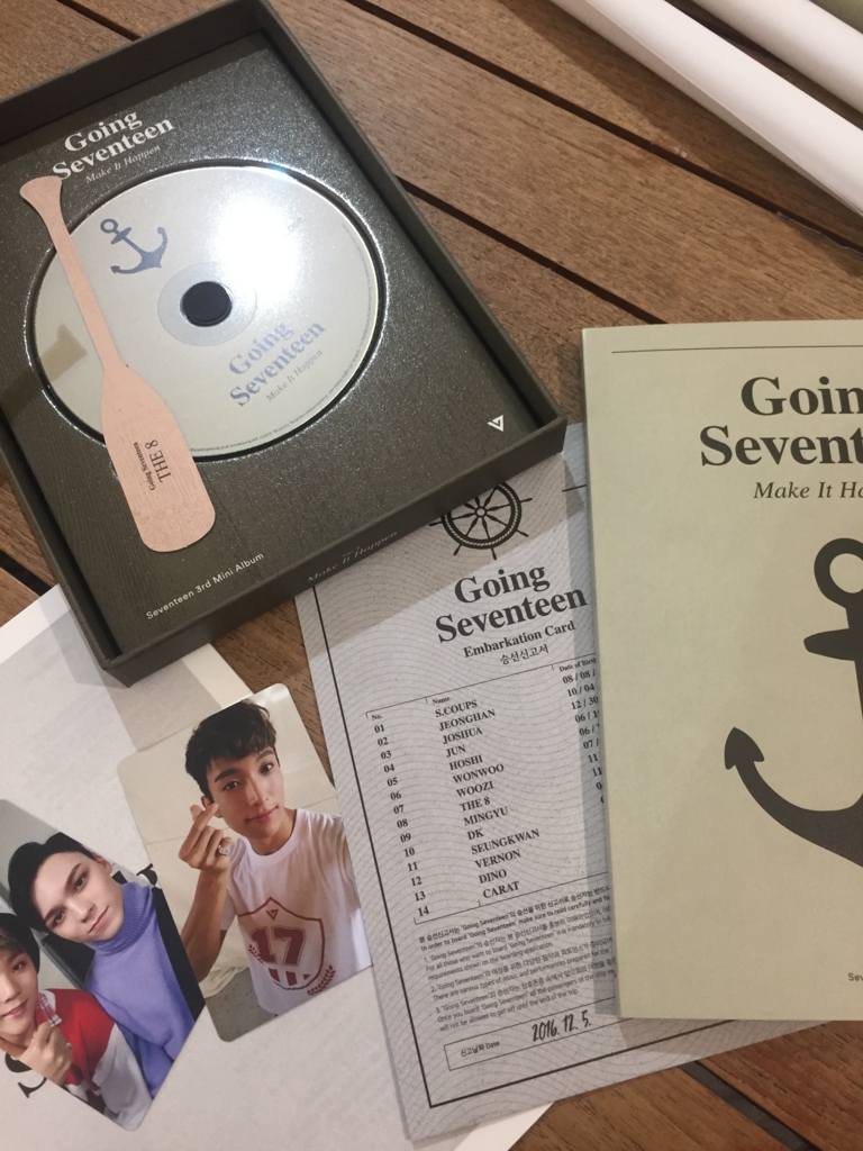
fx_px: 964
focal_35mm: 29
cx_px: 432
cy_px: 576
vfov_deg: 61.7
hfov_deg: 48.2
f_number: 2.2
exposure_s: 1/30
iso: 125
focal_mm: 4.15
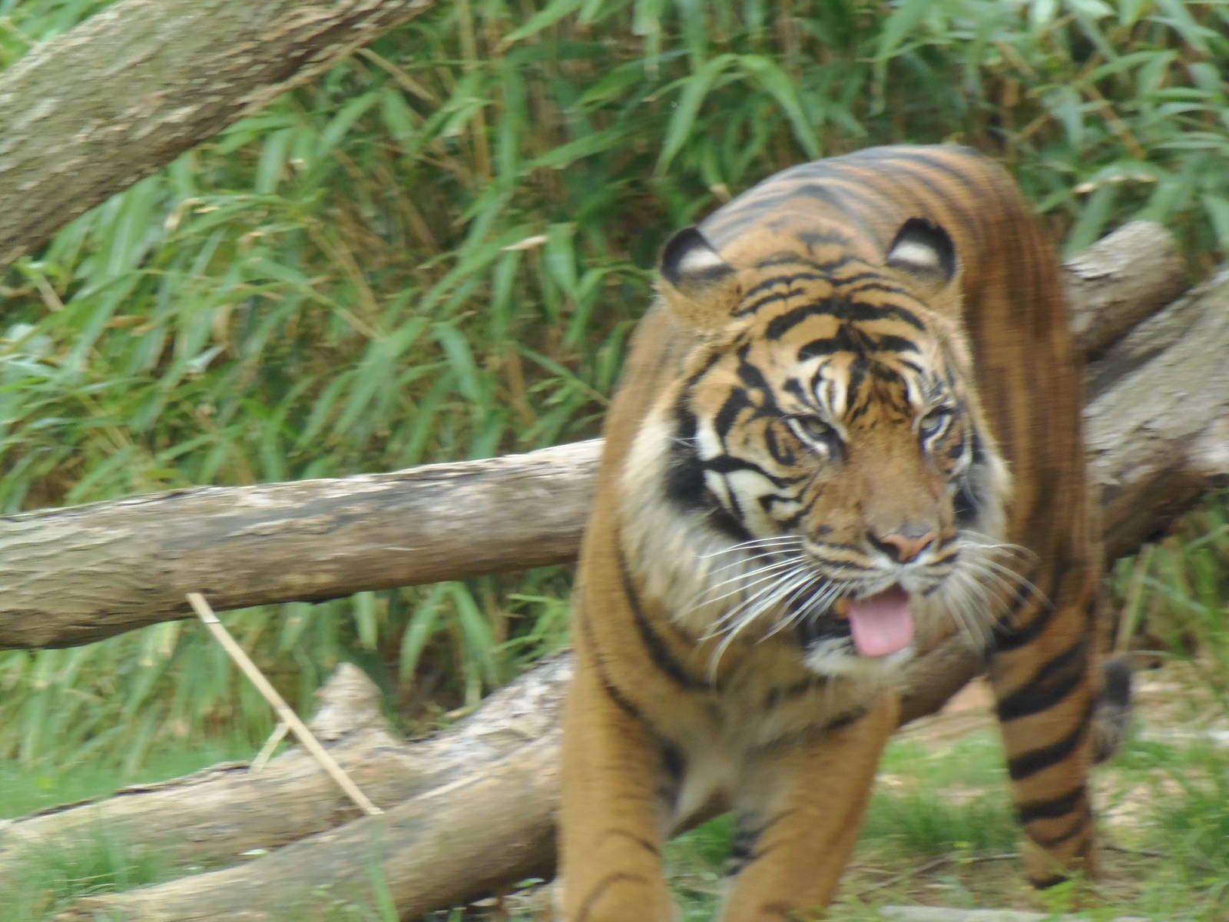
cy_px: 461
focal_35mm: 681
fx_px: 24178
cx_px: 614
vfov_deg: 2.2
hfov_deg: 2.9
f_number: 5.3
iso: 200
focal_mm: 126.2
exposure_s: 1/60
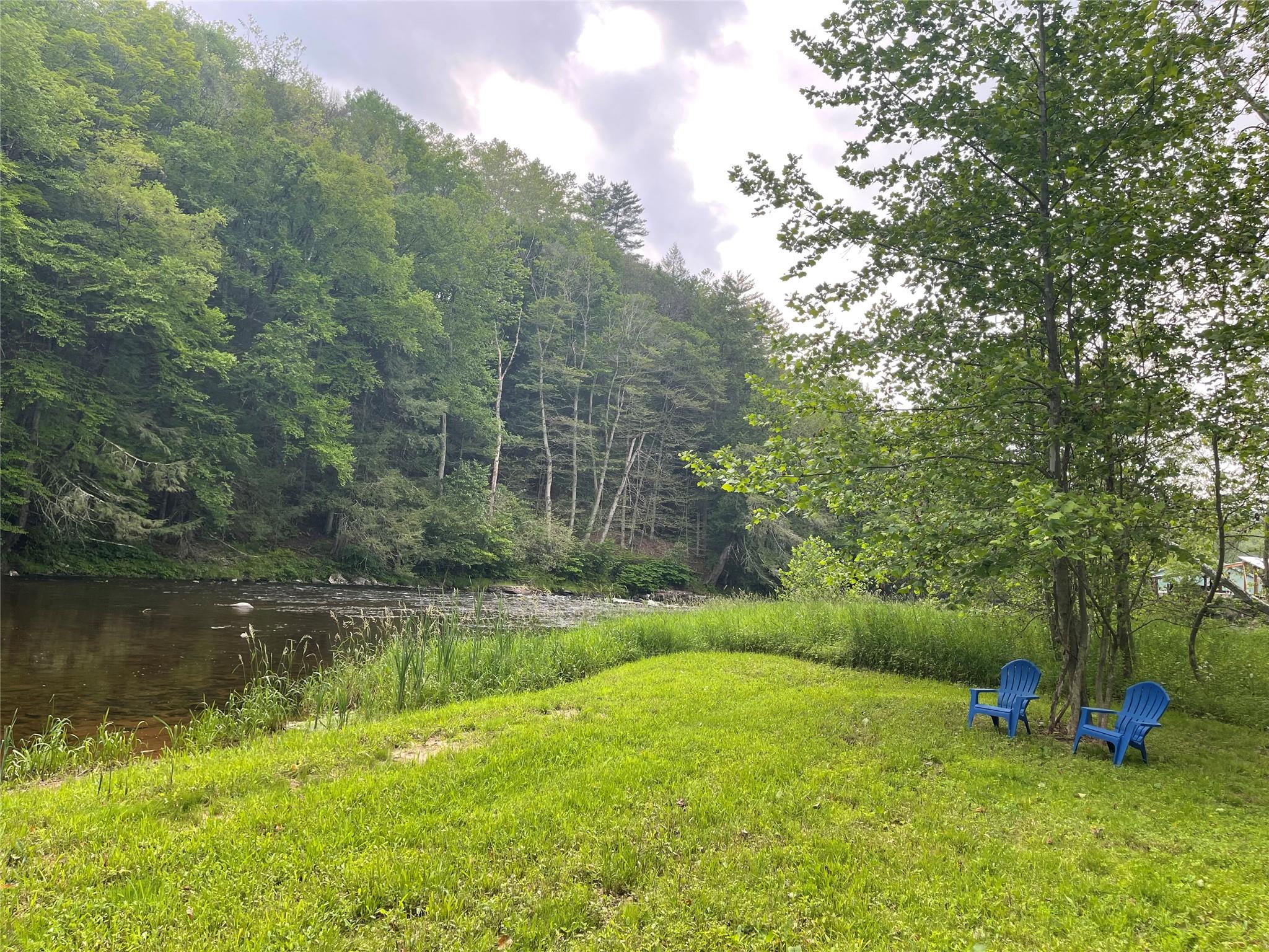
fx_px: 916
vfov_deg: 54.9
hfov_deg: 69.4
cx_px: 634
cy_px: 476
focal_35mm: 25
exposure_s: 1/470
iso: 32
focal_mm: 5.1
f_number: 1.6
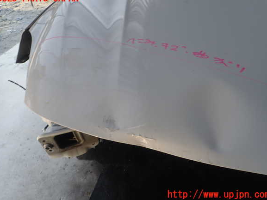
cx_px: 133
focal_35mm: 26
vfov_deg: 53.1
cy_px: 97
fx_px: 201
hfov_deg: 67.3
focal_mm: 4.5
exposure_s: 1/60
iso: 100
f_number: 2.8
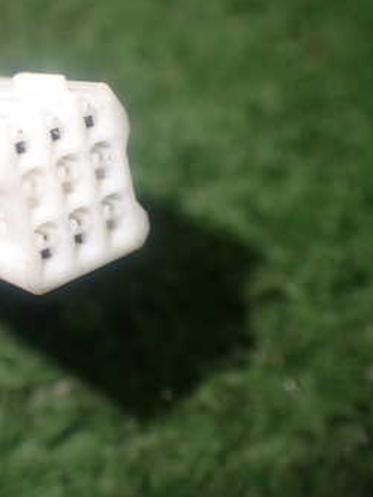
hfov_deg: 21.9
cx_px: 16
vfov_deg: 29.8
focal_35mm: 65
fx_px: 934
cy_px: 201
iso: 160
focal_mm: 6.37
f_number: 2.5
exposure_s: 1/80
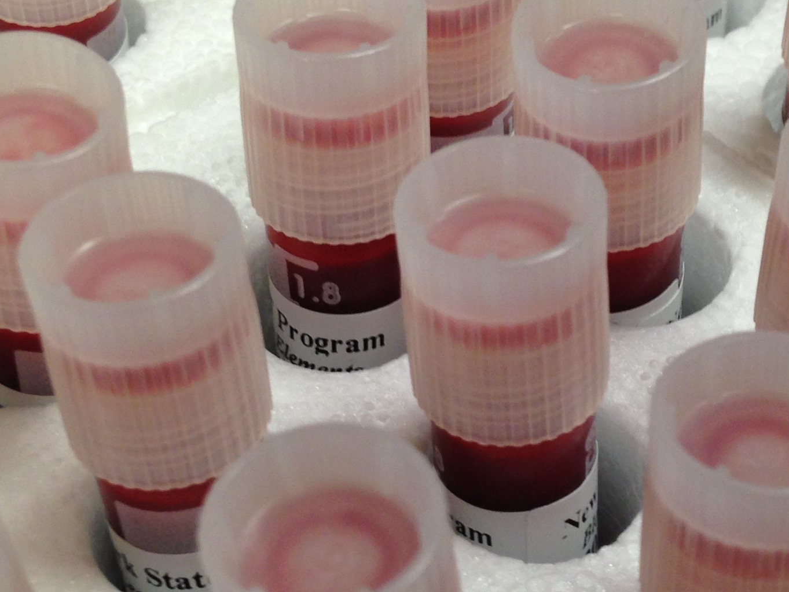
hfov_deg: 24.7
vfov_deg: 18.6
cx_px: 472
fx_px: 1801
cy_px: 393
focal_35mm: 79
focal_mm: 4.12
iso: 80
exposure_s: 1/20
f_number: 2.4
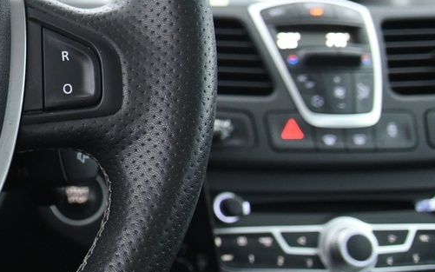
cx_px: -217
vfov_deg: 16.3
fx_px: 936
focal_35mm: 79
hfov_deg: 21.8
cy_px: 37
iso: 4000
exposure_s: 1/20
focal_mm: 24
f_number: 4
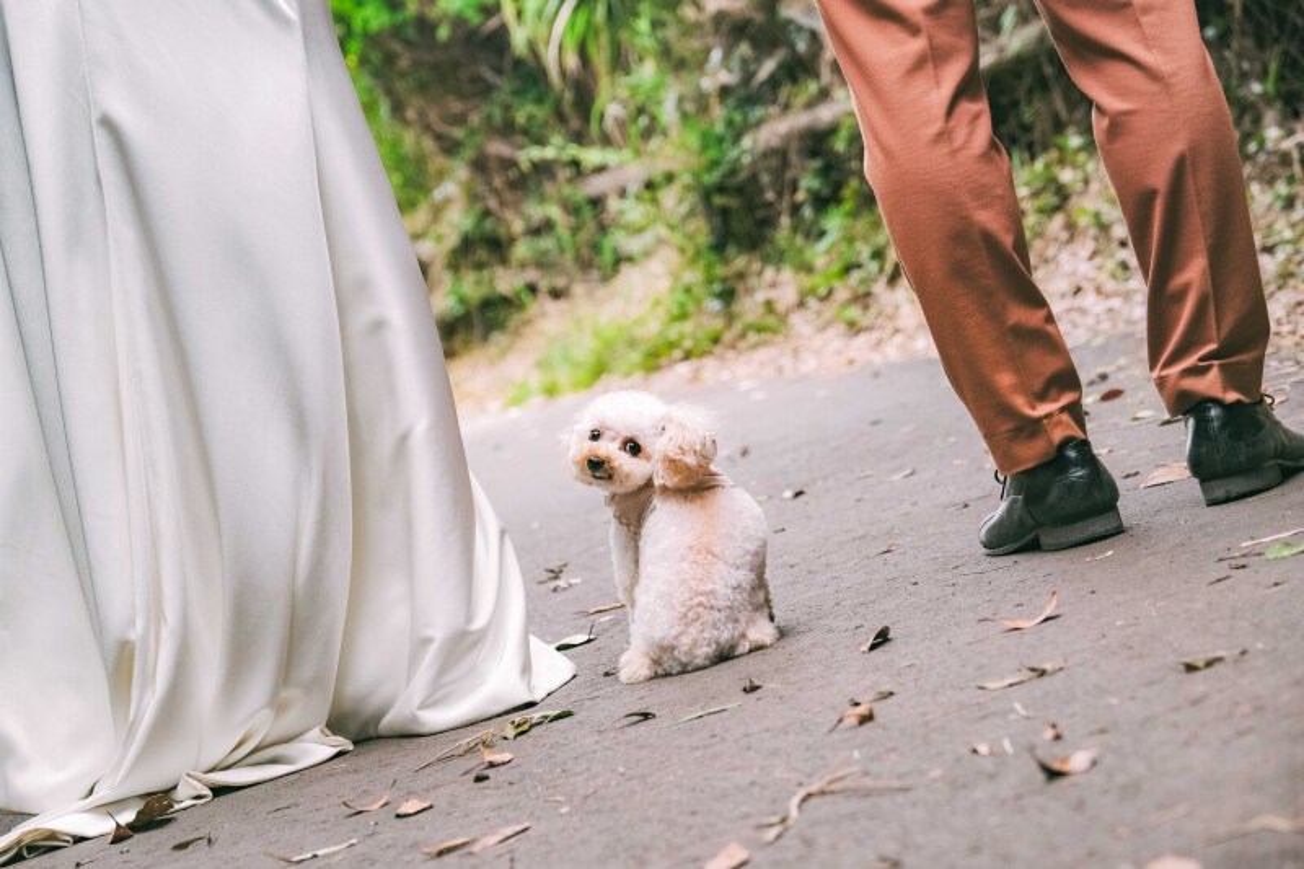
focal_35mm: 83
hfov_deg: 24.5
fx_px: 3006
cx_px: 652
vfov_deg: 16.4
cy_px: 434
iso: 1600
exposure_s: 1/250
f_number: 4
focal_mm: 55
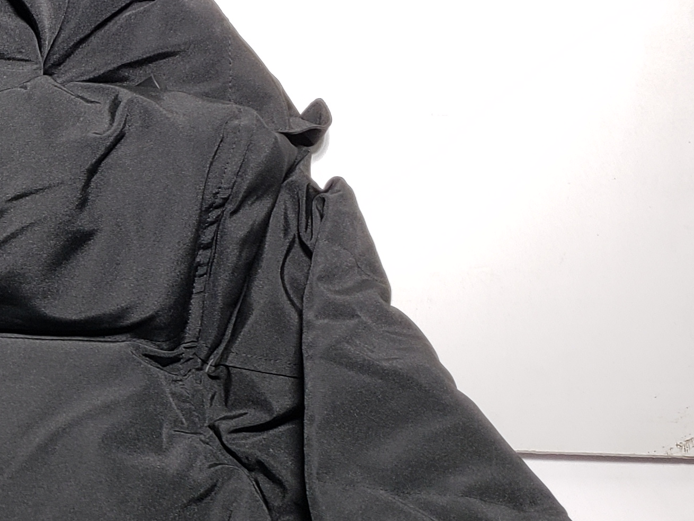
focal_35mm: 80
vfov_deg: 18.3
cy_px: 420
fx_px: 1604
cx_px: -190
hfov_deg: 22.1
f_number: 1.5
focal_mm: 4.3
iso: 50
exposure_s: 1/210
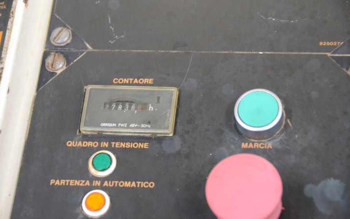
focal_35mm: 126
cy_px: 105
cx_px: 174
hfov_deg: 16.6
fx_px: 1202
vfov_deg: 10.4
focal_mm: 82
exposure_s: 1/320
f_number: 5
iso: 6400
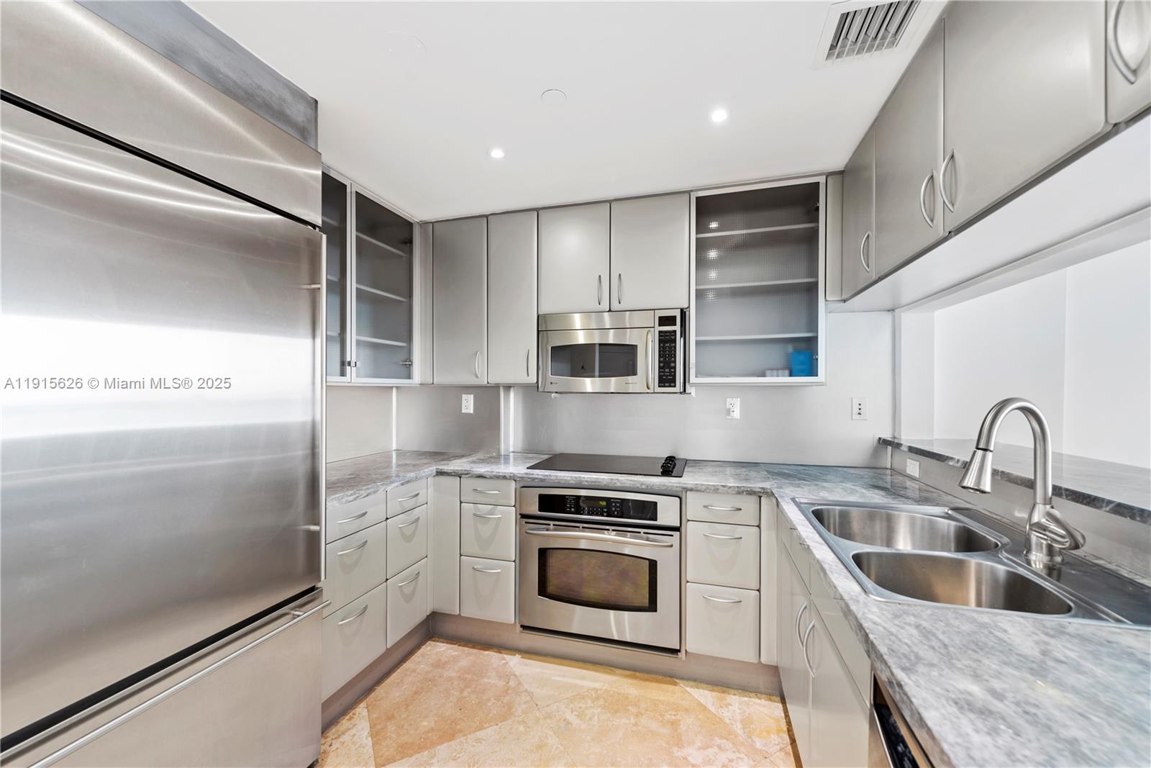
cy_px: 384
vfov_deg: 81.2
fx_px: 448
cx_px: 576
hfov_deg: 104.2
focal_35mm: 14
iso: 320
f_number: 8
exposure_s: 1/3
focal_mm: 14
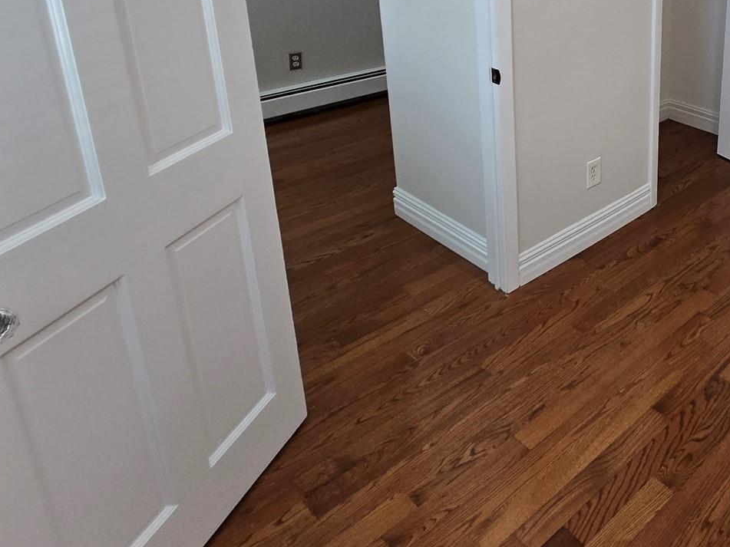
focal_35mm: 28
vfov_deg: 45.4
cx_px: 725
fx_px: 590
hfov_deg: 51.3
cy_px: 62
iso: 125
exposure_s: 1/60
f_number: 2.2
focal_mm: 2.2
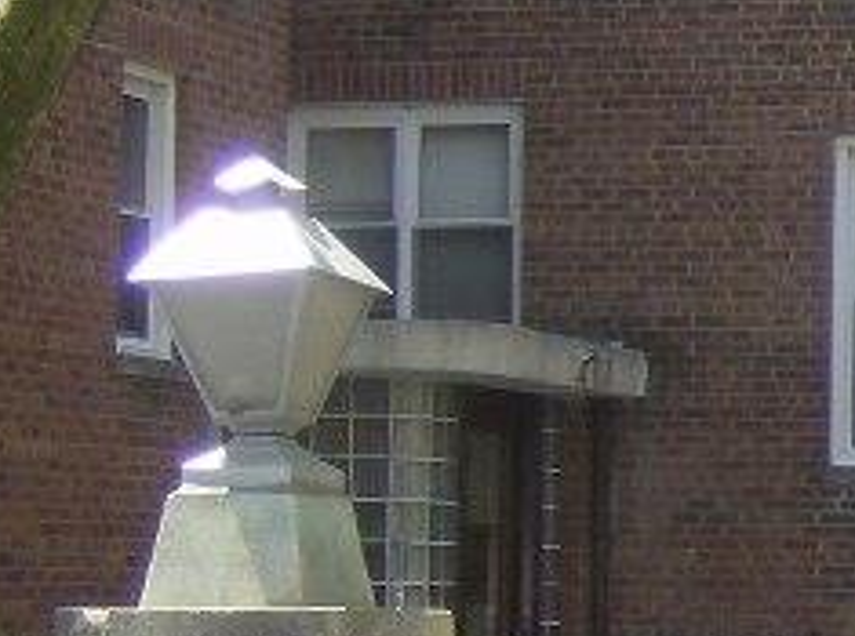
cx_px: 1379
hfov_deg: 11.9
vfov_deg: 9.4
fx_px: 3868
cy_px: 536
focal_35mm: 157
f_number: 2.8
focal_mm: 6
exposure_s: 1/395
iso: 100
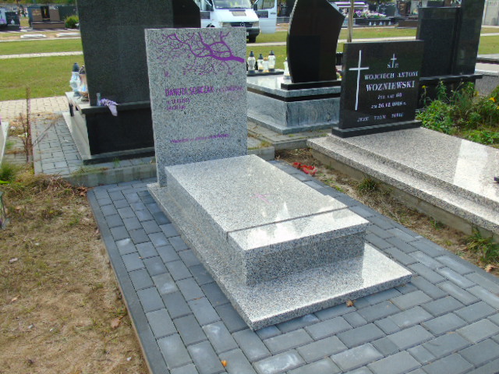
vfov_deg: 48.2
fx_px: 418
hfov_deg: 61.7
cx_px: 250
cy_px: 187
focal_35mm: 29
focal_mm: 5.2
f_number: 3.6
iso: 80
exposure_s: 1/125
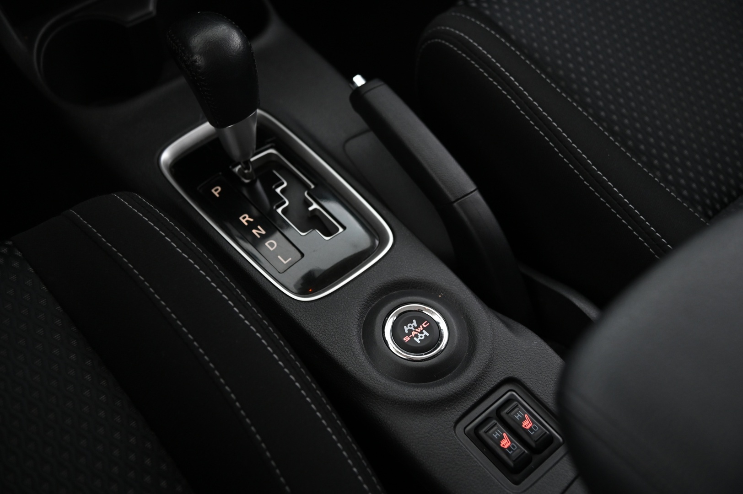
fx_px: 907
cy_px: 247
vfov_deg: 30.5
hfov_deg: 44.5
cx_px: 372
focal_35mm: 44
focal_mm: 44
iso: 2000
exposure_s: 1/15
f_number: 4
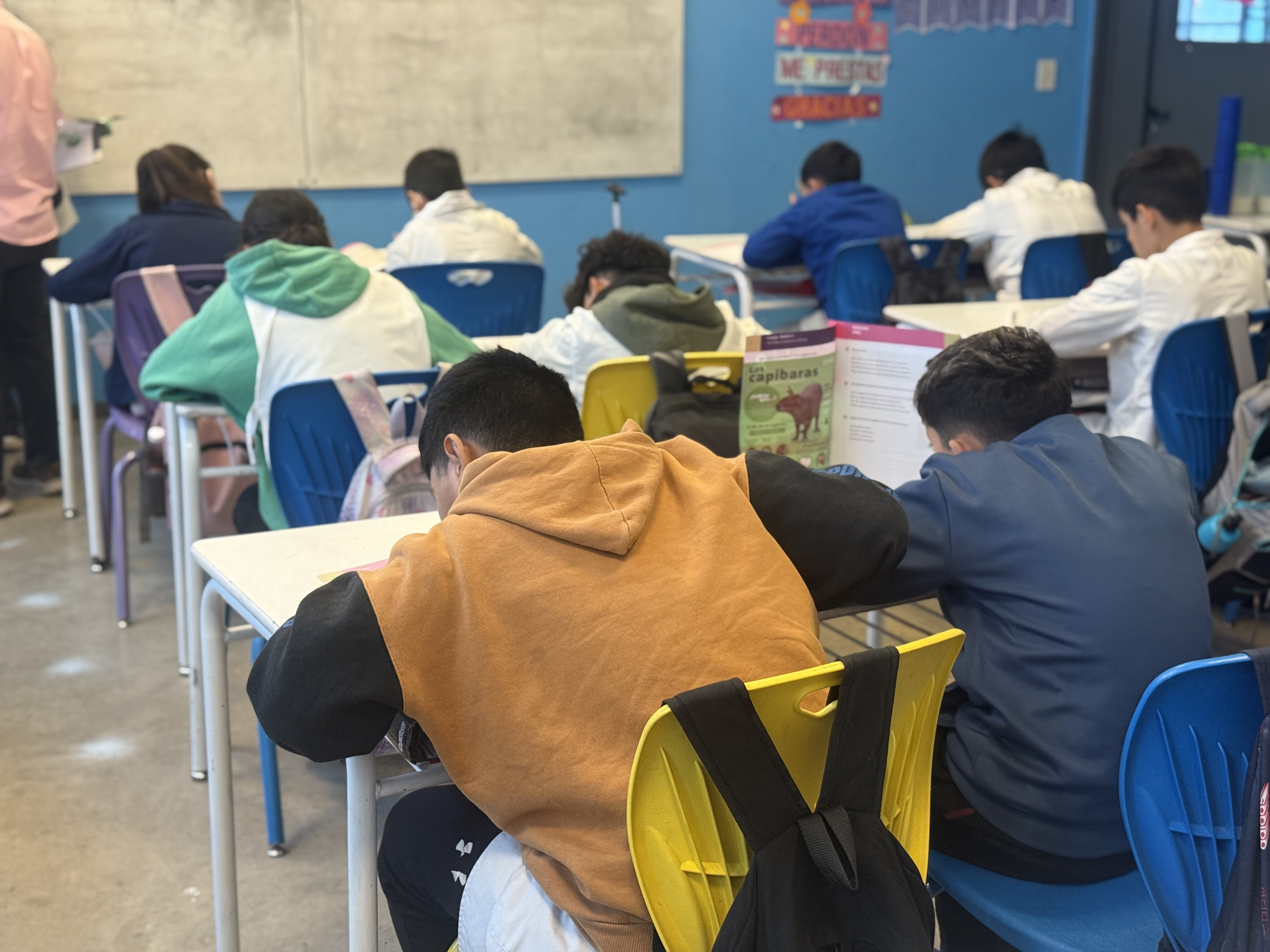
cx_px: 635
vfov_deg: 30.3
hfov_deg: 39.7
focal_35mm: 48
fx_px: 1761
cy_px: 476
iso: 160
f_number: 1.78
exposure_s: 1/50
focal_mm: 6.76
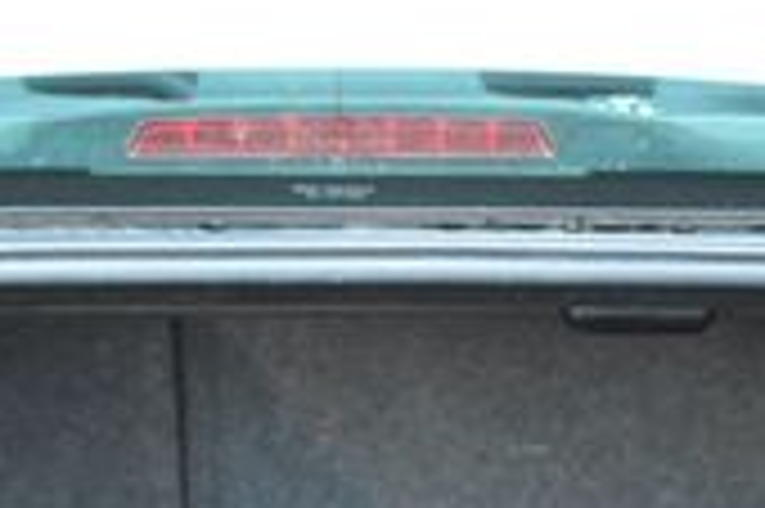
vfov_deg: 9.5
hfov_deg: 14.6
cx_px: 342
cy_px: 683
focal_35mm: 141
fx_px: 2991
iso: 3200
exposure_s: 1/13
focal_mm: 25
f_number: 4
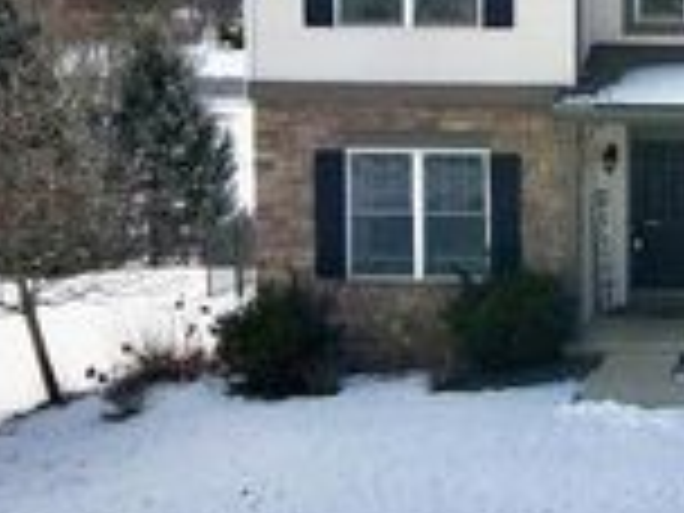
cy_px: 20
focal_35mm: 79
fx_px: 1561
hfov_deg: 22.2
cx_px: 886
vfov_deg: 18.3
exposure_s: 1/2500
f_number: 2.8
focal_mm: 4.5
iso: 100
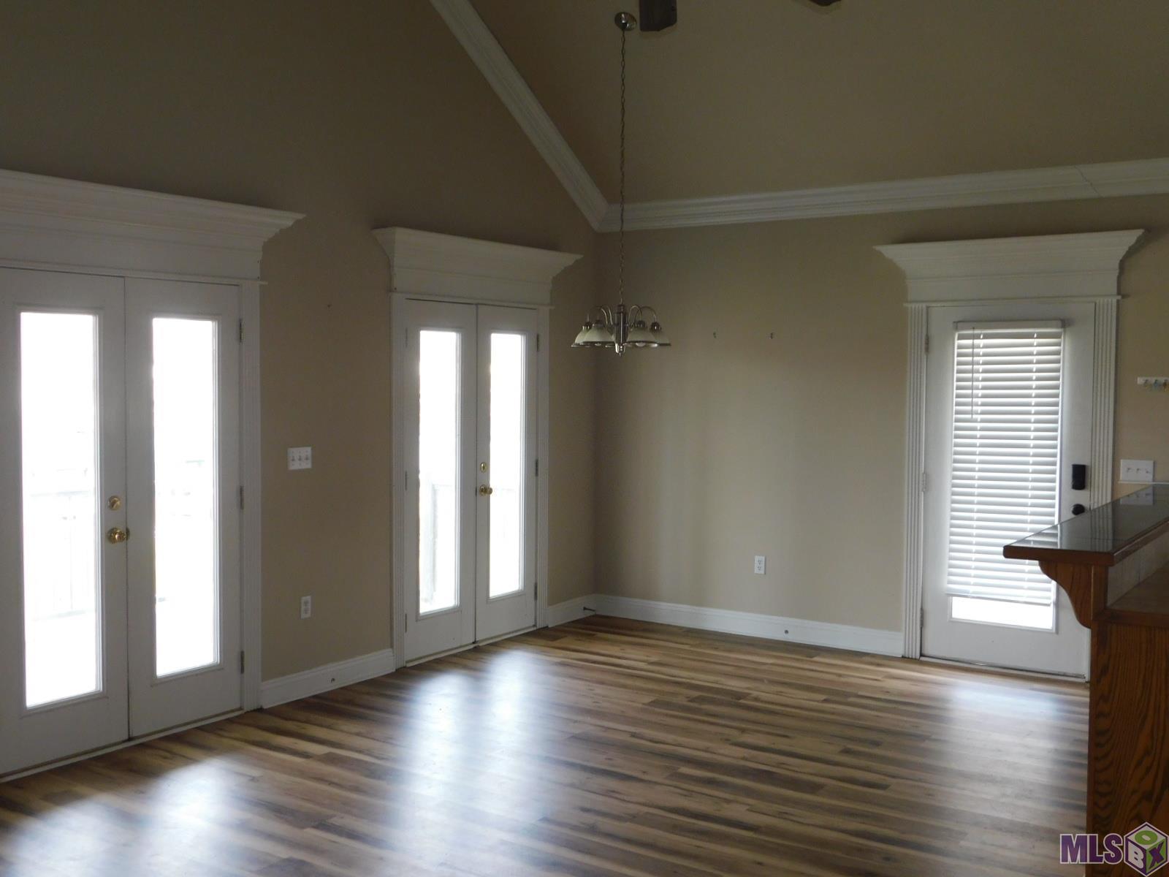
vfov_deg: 39.7
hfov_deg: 51.4
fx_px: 1216
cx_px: 584
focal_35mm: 36
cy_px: 438
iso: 200
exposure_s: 1/30
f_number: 3.5
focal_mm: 6.3
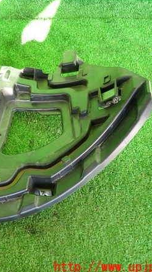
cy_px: 137
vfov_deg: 54.0
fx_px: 266
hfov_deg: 30.2
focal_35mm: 37
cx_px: 9
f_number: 2
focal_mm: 4.5
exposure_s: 1/60
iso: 125
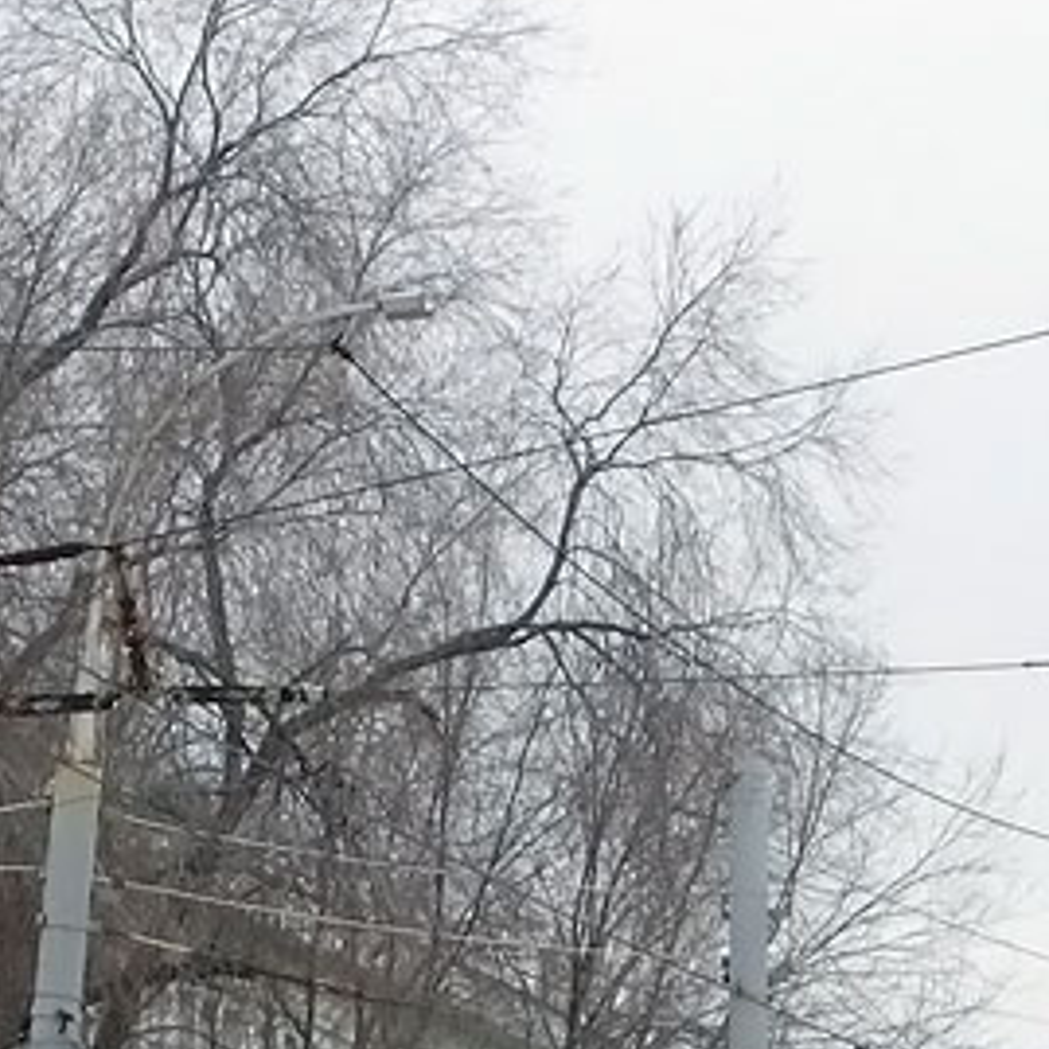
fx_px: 8331
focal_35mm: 243
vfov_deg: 7.2
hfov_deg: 7.2
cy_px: 1221
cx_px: 55
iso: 400
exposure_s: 1/500
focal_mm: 23.82
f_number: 4
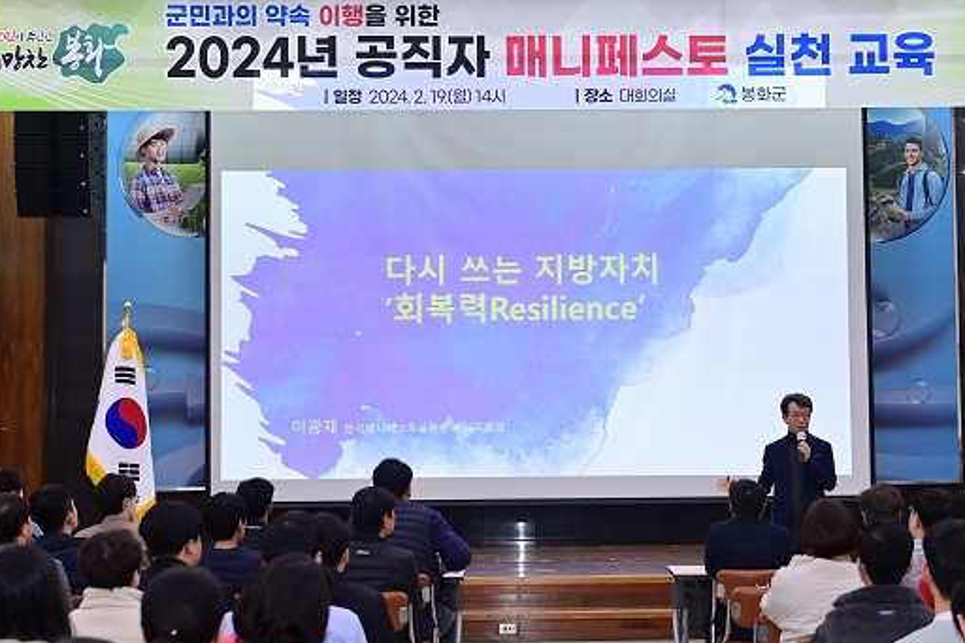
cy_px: 307
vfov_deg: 20.9
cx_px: 560
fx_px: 1742
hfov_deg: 30.9
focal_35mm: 65
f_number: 4
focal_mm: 52
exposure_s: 1/160
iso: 2500
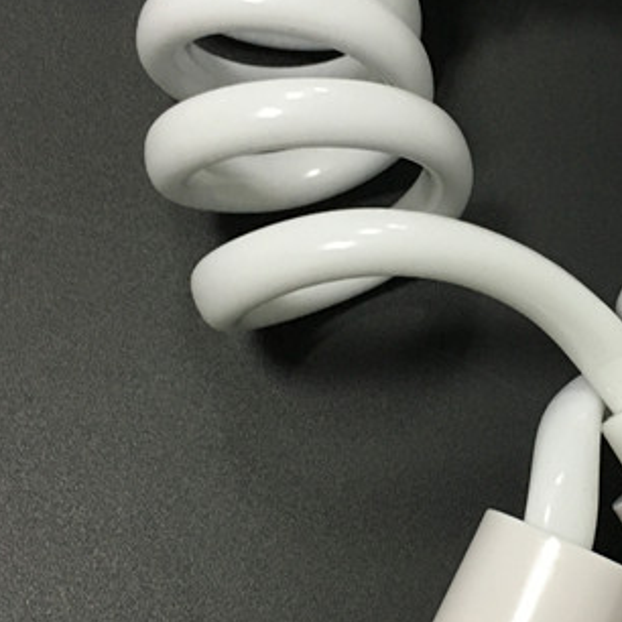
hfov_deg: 25.0
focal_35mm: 67
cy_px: 299
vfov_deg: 25.7
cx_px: 553
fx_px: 1362
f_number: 2.2
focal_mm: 4.15
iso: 160
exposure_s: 1/33
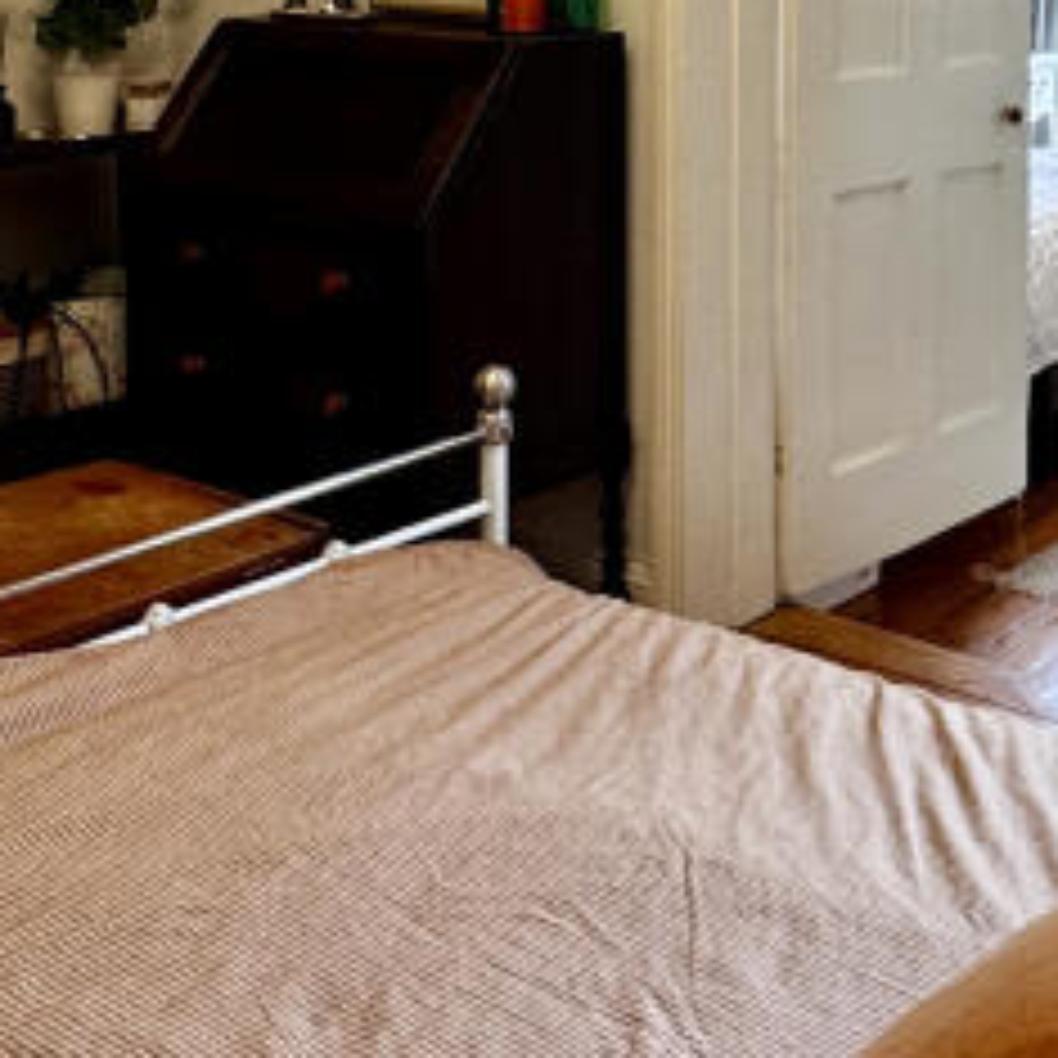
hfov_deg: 31.0
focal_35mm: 54
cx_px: 810
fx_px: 1867
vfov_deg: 29.1
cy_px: -59
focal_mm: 2.22
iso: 250
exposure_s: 1/100
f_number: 2.2
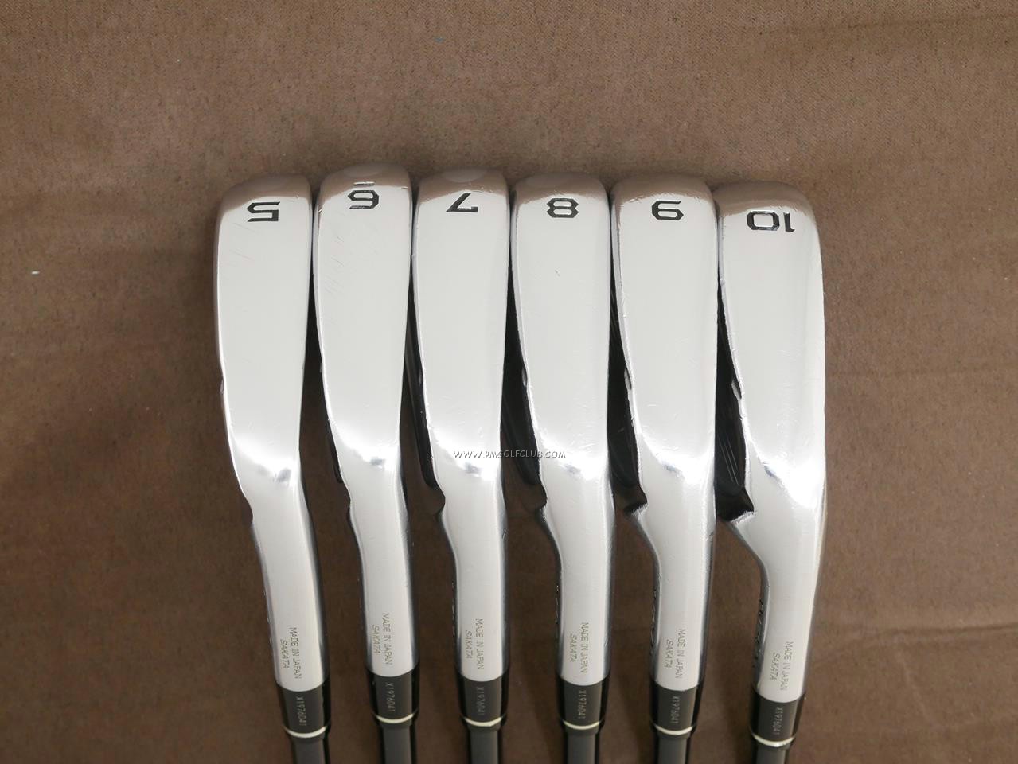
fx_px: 1471
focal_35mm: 50
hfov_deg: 38.2
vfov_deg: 29.1
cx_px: 509
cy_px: 382
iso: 1600
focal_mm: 25
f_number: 4.5
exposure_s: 1/20
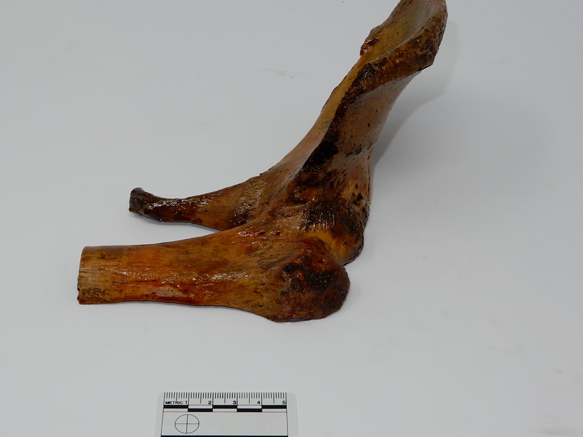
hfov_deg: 33.2
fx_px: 977
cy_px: 219
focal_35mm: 58
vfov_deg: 25.2
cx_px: 260
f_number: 5.6
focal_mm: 8
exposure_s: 1/50
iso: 80
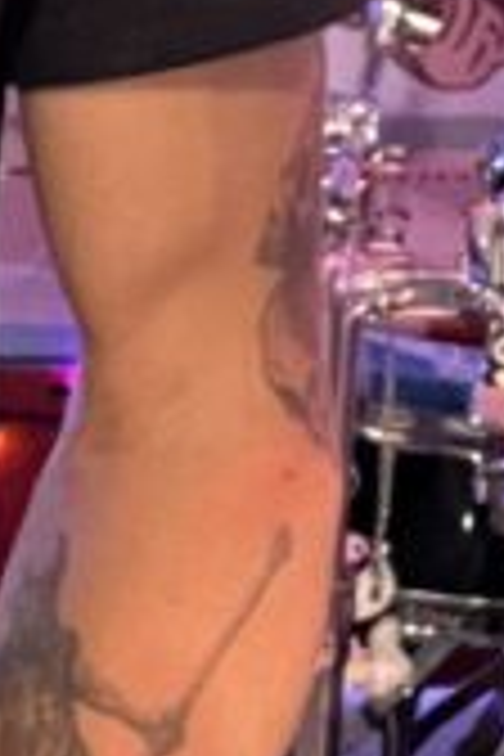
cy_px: -432
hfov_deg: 7.2
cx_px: -50
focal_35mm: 190
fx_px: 3990
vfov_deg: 10.4
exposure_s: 1/15
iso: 800
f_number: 2.2
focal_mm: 2.71
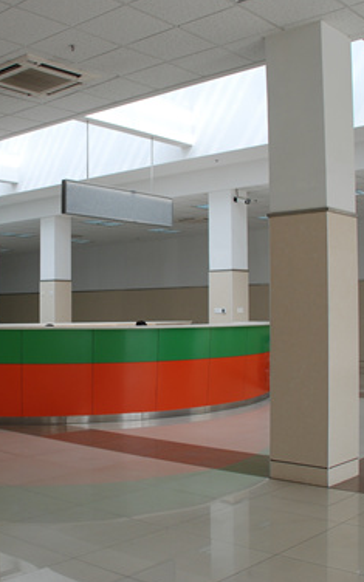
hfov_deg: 28.9
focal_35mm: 44
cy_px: 292
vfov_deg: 45.3
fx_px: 698
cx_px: 108
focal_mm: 18
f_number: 5.6
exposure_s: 1/125
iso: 140
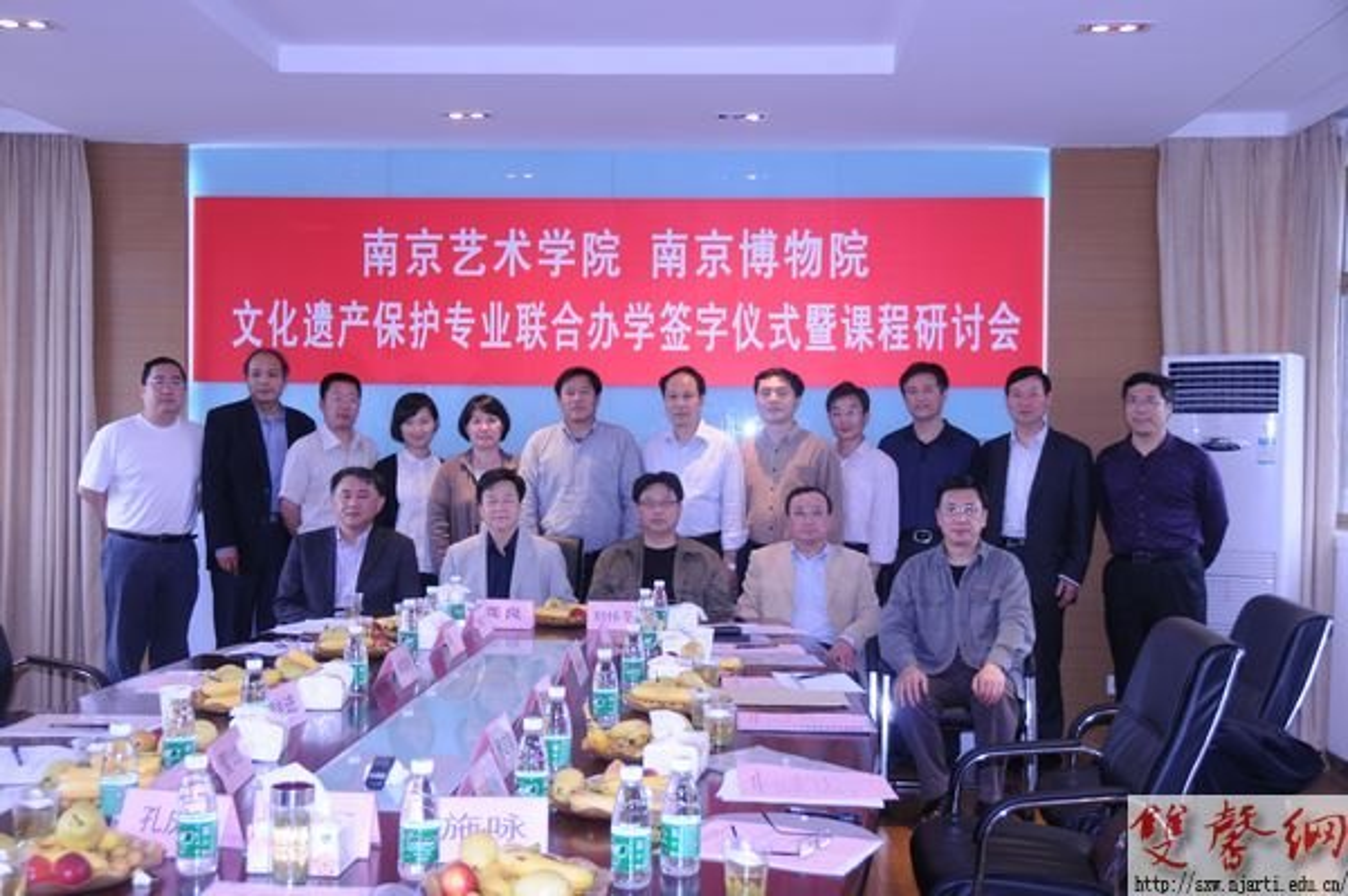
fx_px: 1515
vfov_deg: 33.0
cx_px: 674
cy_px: 448
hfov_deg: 48.0
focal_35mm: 40
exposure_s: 1/60
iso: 360
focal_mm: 27
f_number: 4
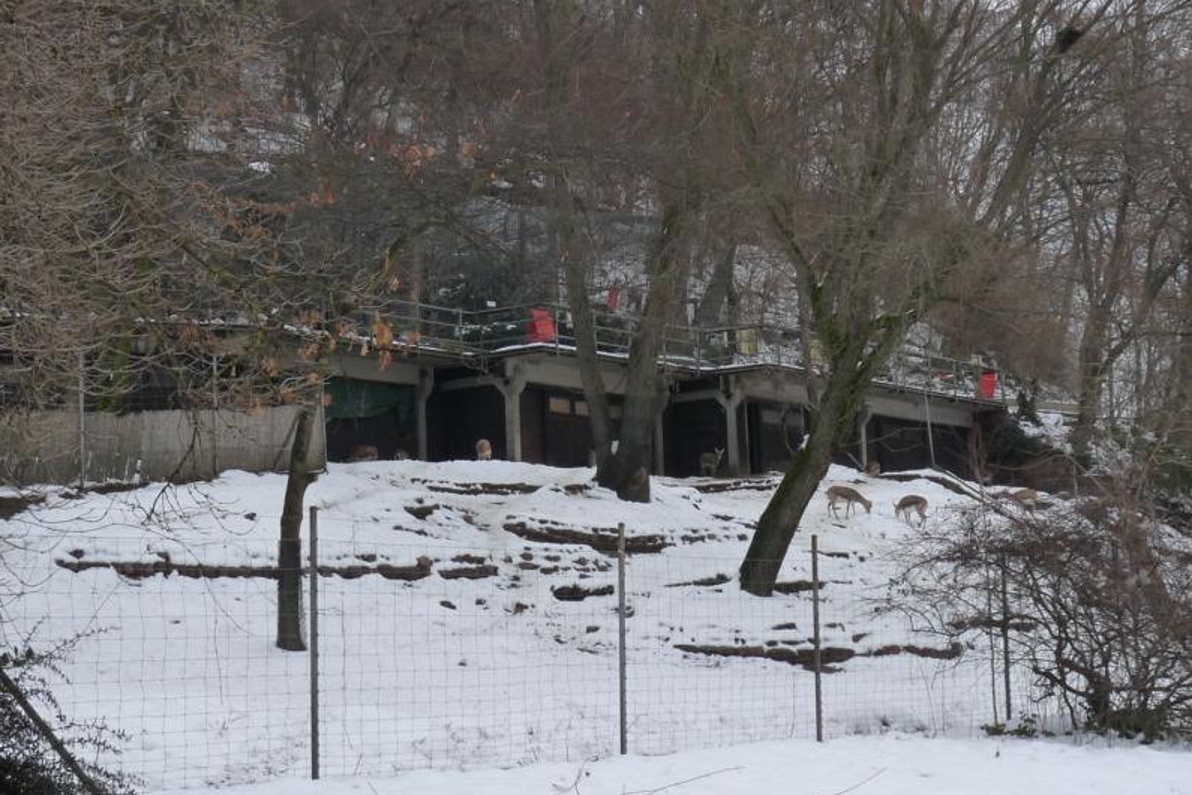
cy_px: 446
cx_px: 594
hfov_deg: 30.1
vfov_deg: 20.3
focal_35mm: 67
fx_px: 2218
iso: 160
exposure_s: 1/200
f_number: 4
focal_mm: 8
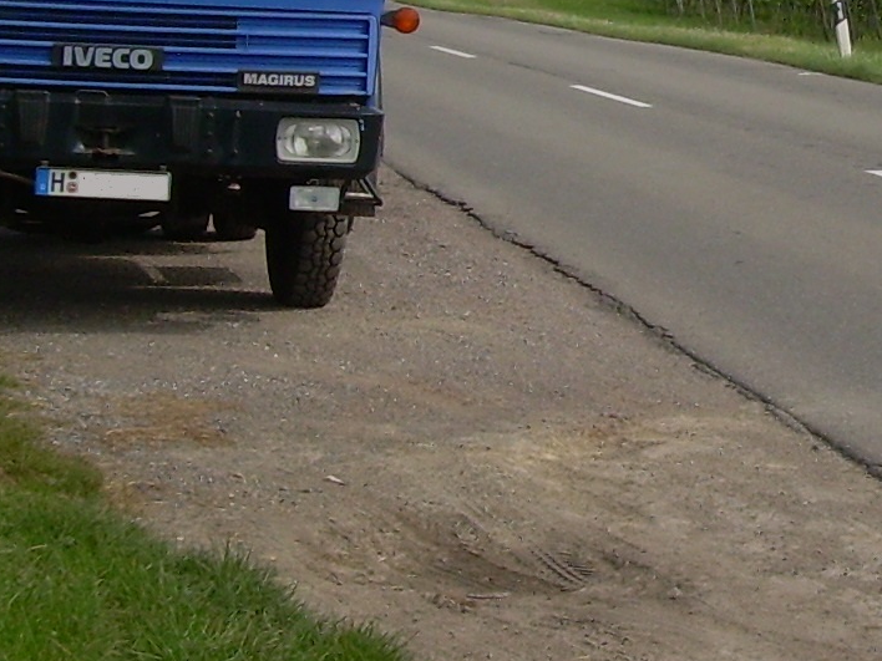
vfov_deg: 12.0
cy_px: -61
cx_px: 902
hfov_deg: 15.8
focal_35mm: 122
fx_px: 3109
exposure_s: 1/386
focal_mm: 6.3
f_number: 4.6
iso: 50
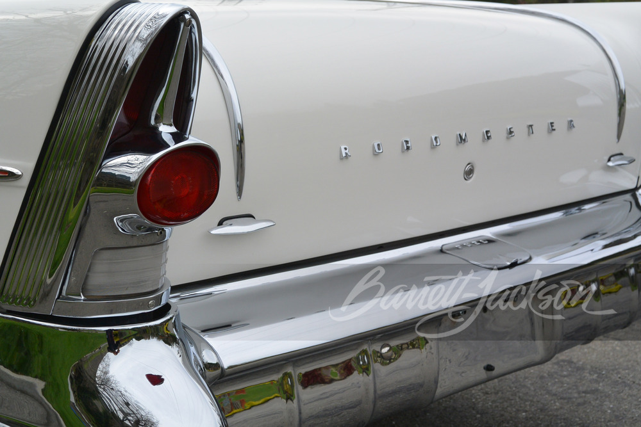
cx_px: 320
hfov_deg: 30.1
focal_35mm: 67
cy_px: 214
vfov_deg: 20.3
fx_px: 1193
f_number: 5.6
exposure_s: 1/500
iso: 200
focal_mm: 25
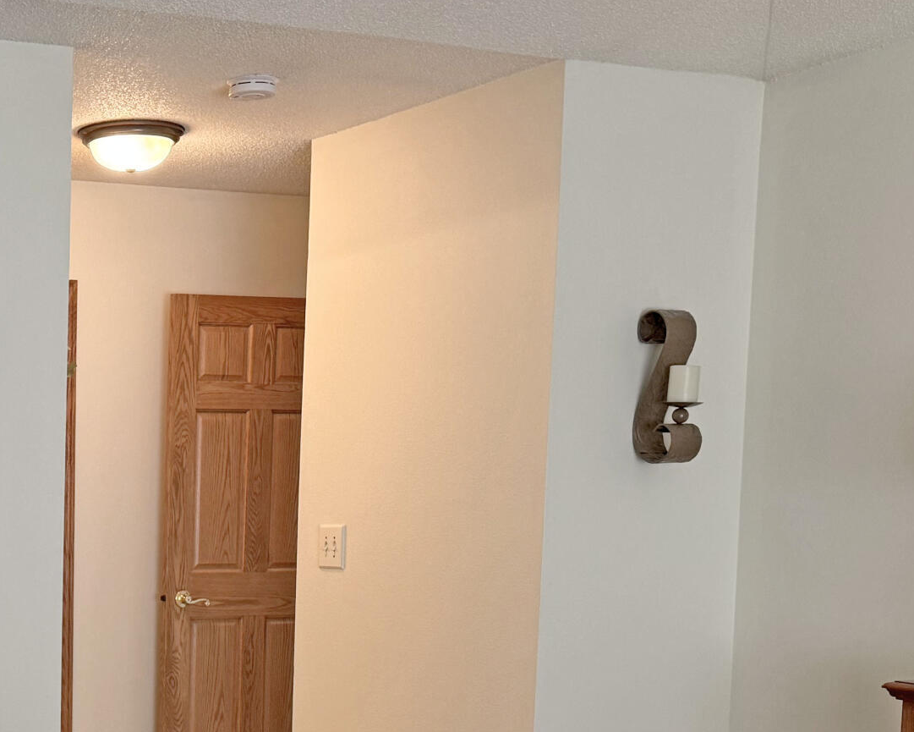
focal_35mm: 65
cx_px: -65
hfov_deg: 27.0
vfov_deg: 22.8
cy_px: 691
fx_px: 1758
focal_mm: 6.76
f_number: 1.78
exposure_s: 1/60
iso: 125
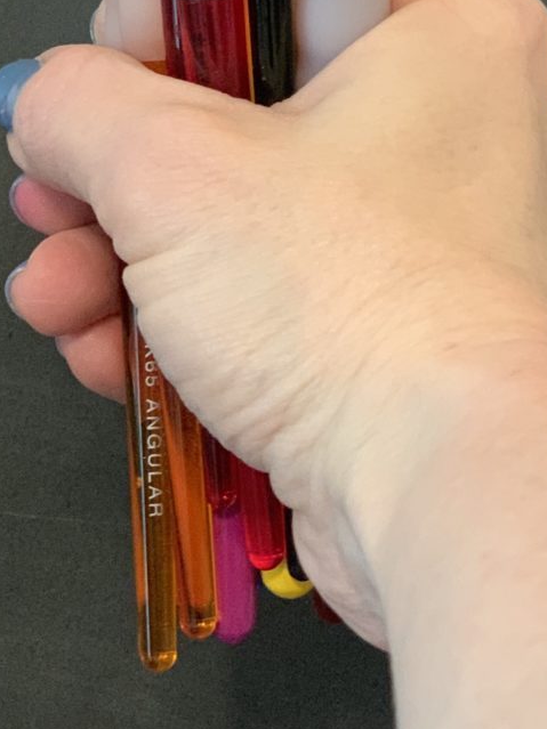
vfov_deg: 15.6
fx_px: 2635
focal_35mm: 125
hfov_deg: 11.8
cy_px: 114
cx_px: 337
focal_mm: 6
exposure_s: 1/40
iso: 320
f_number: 2.4
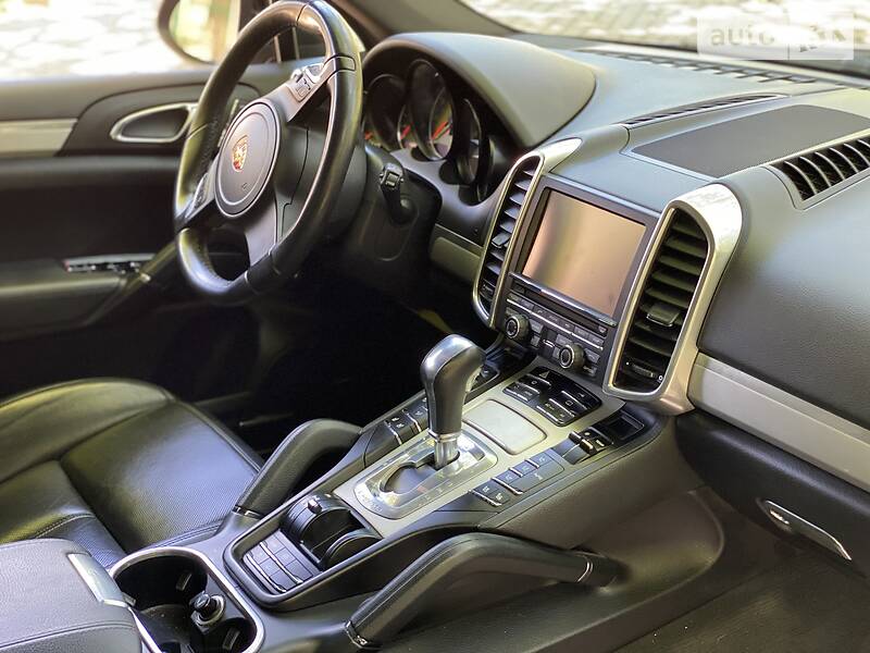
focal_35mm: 52
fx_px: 1307
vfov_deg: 28.0
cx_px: 435
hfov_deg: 36.8
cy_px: 326
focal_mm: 6
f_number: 2
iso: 200
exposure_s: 1/40
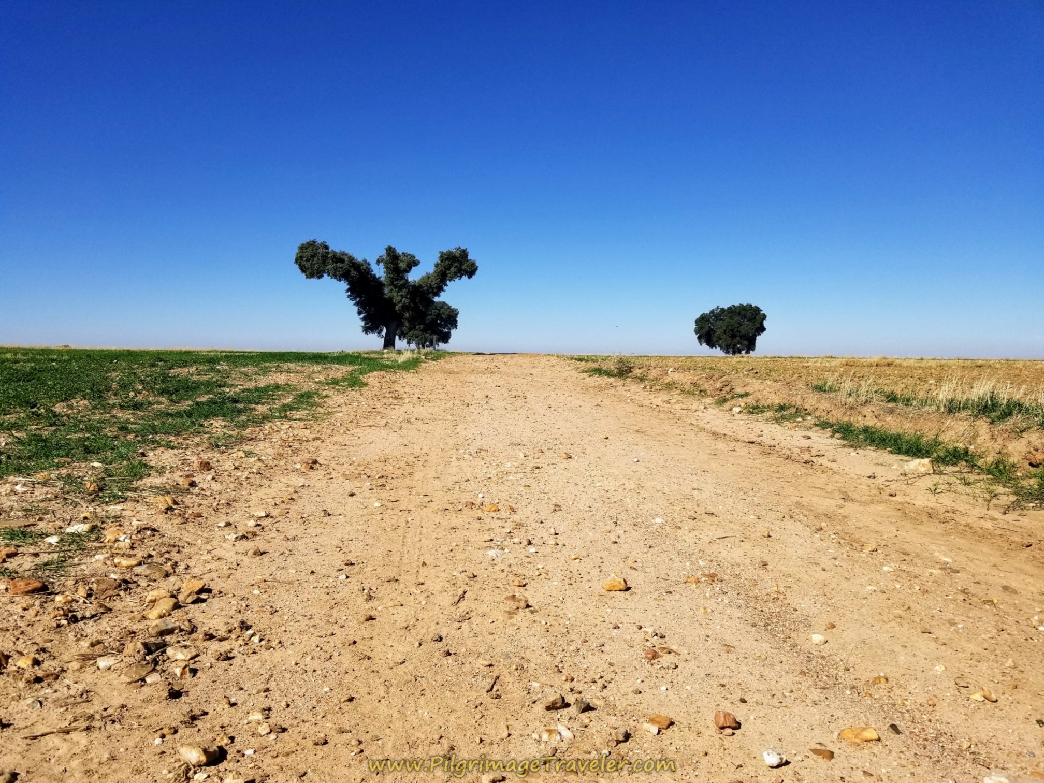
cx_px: 522
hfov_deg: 67.3
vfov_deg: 53.1
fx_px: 784
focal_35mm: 26
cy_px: 392
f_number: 1.7
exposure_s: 1/4384
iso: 50
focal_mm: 4.3
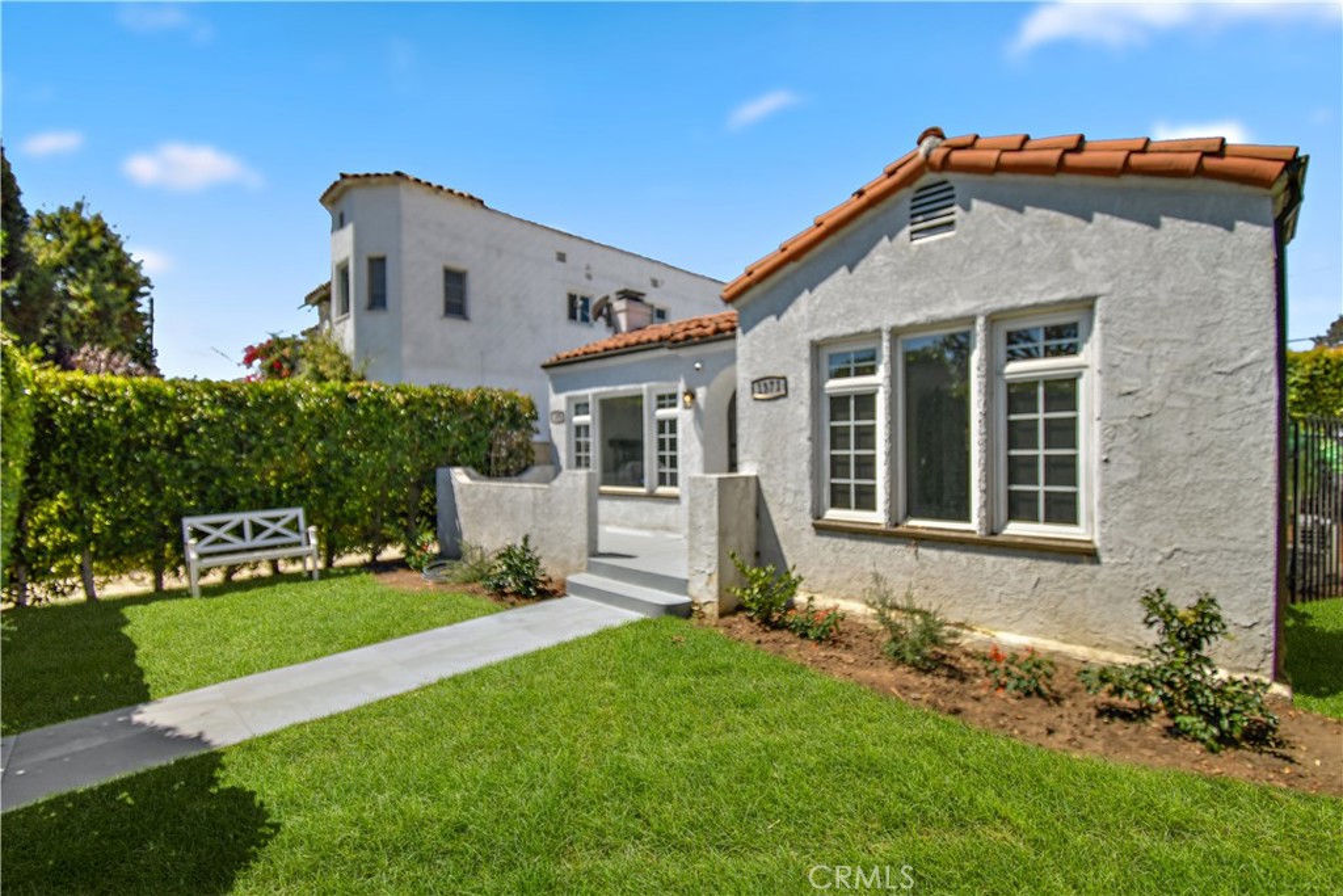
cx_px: 672
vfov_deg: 77.3
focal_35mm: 15
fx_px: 560
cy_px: 448
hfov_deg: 100.4
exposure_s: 1/200
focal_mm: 10
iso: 100
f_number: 5
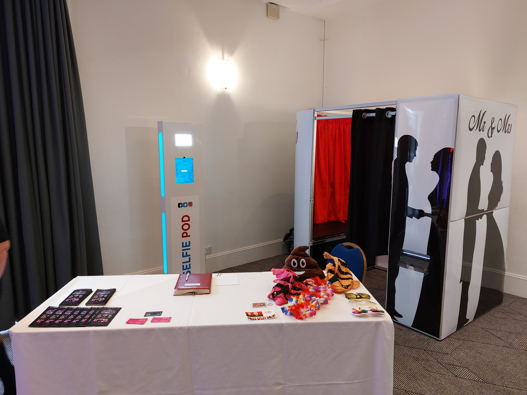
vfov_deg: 54.9
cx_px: 264
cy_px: 198
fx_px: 381
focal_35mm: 25
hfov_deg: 69.4
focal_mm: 5.23
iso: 200
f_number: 1.8
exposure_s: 1/50
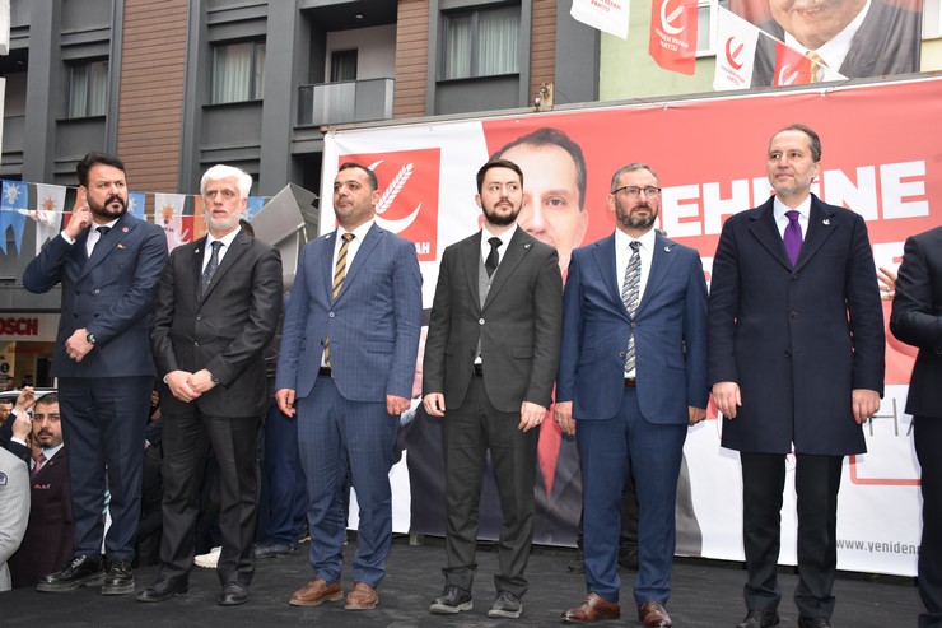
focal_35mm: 34
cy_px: 314
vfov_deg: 38.3
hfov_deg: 55.1
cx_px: 471
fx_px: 902
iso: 200
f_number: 3.8
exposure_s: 1/160
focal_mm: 23
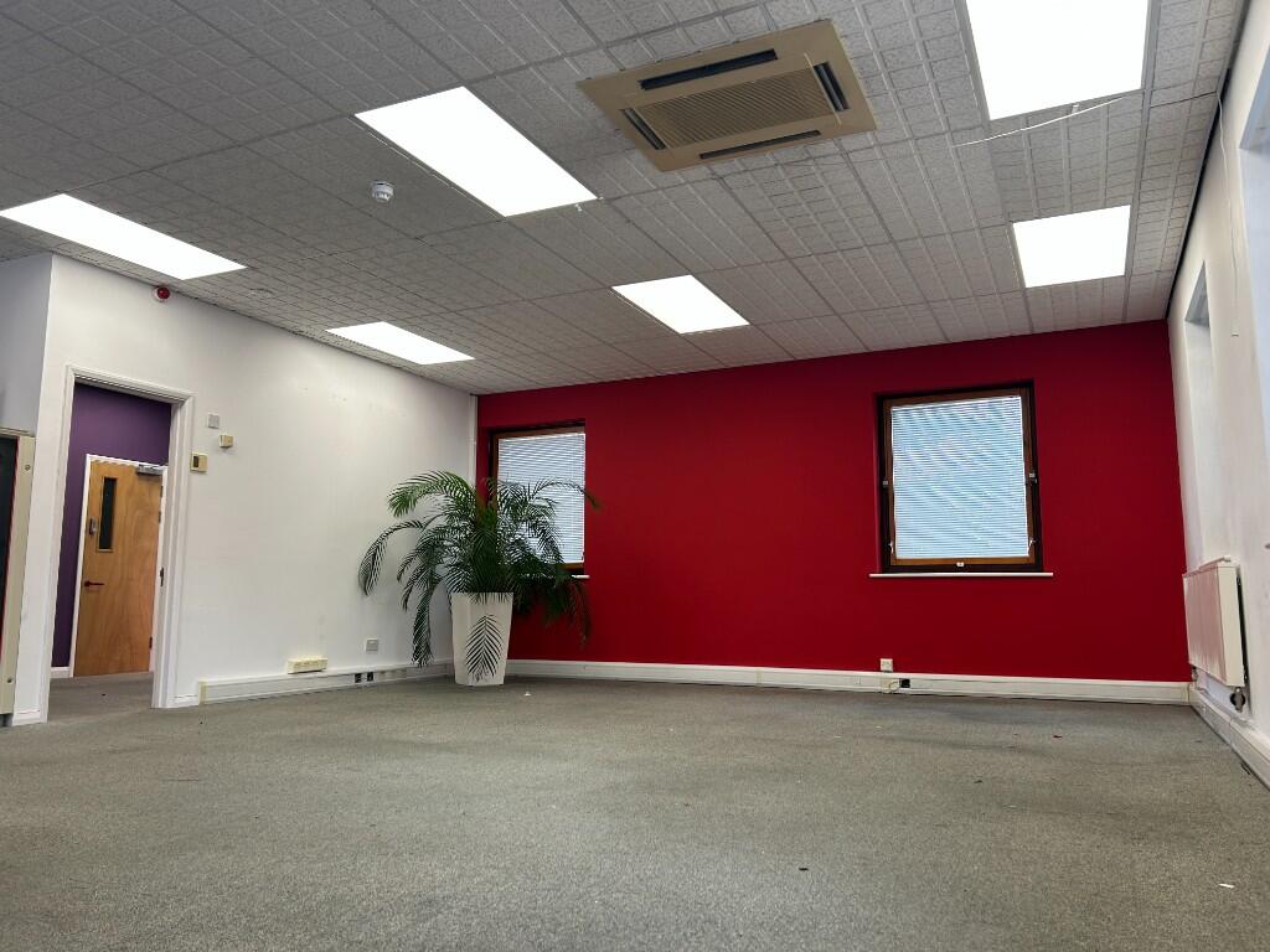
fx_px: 954
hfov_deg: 67.3
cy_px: 476
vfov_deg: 53.1
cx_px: 635
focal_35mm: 26
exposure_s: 1/100
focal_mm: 5.7
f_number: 1.5
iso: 50
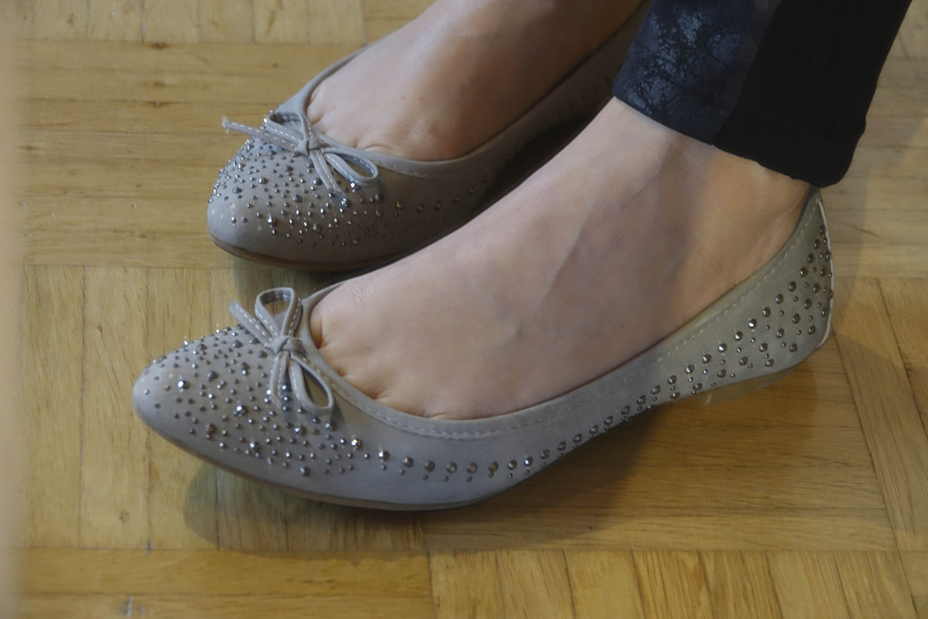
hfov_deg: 16.7
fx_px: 3170
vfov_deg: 11.1
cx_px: 464
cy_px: 310
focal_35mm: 123
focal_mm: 44.93
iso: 800
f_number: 4
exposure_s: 1/13
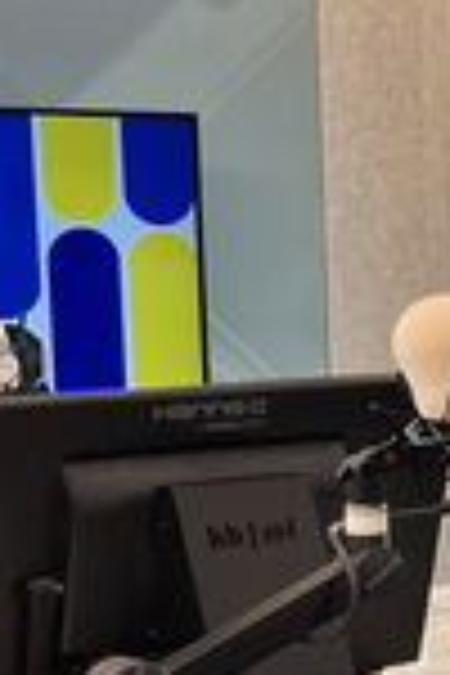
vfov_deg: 19.7
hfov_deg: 10.9
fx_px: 1912
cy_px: 576
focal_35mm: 102
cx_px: 1152
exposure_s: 1/84
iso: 100
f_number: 1.6
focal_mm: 5.1
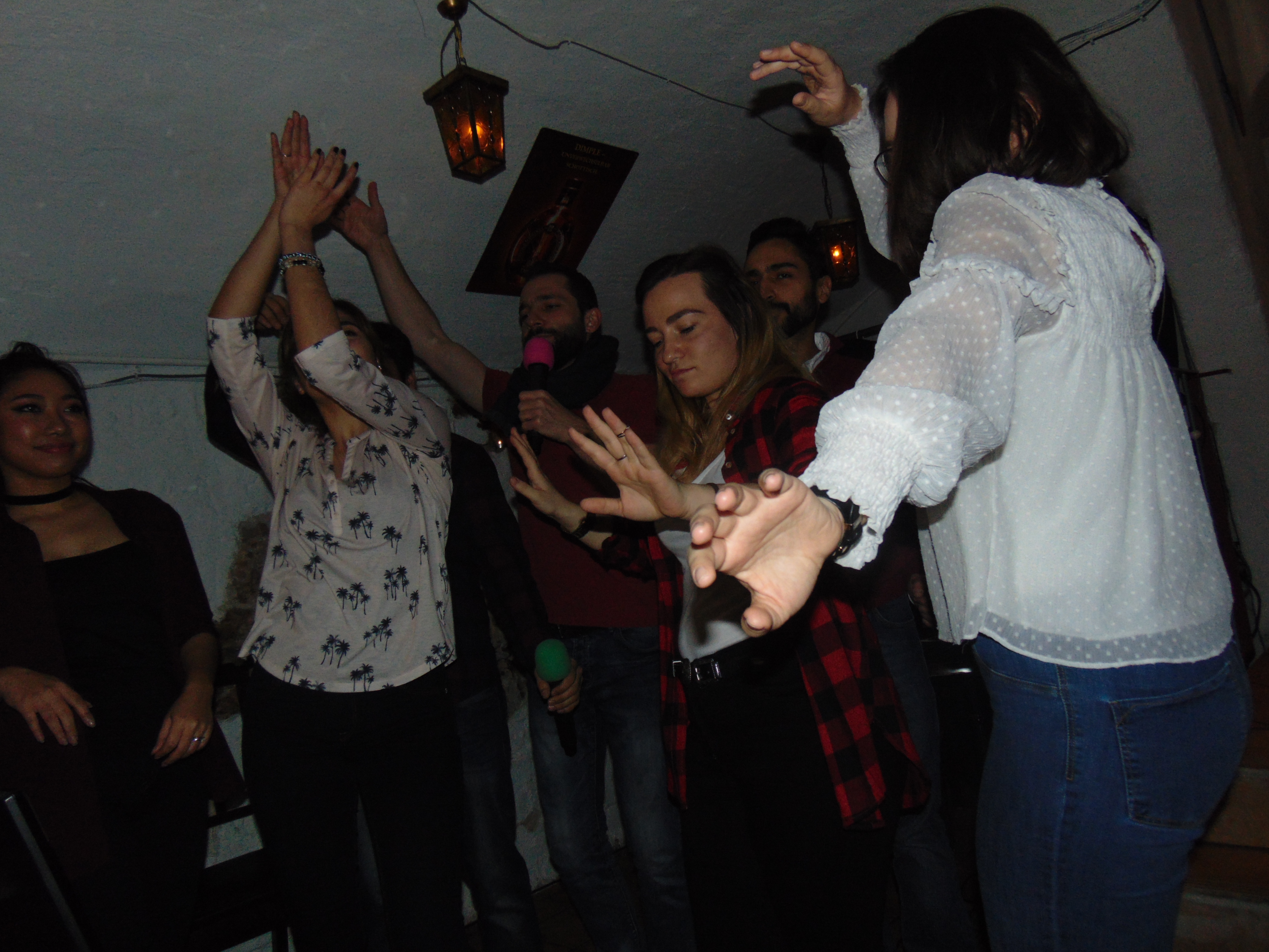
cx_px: 634
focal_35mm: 25
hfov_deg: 69.4
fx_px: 916
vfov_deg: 54.9
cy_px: 476
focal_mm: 4.5
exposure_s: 1/30
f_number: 3
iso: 200
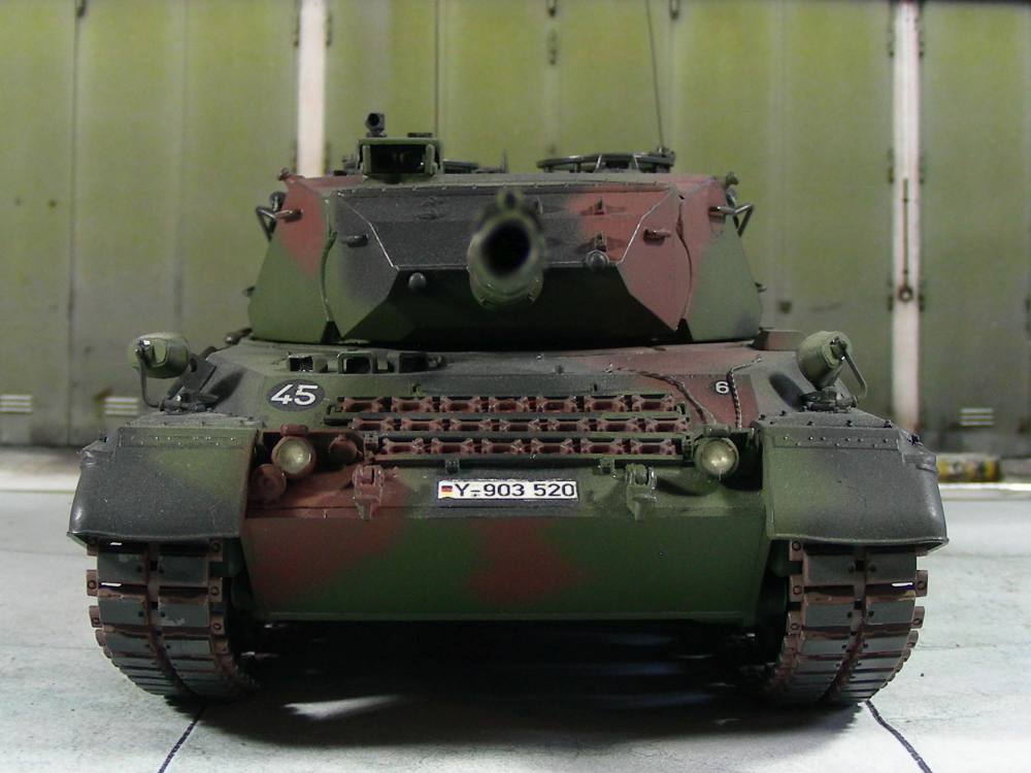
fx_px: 1132
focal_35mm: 38
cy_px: 386
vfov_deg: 37.7
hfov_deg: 49.0
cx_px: 516
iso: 50
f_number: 3.5
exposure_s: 1/11.7
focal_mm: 6.3
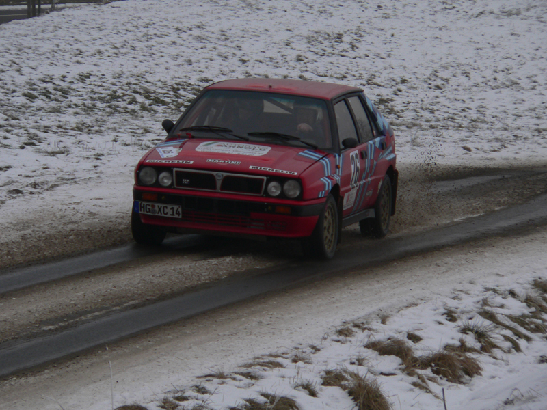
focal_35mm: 319
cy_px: 205
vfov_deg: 4.7
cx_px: 274
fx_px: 5041
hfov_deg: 6.2
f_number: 4
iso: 80
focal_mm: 53
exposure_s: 1/640
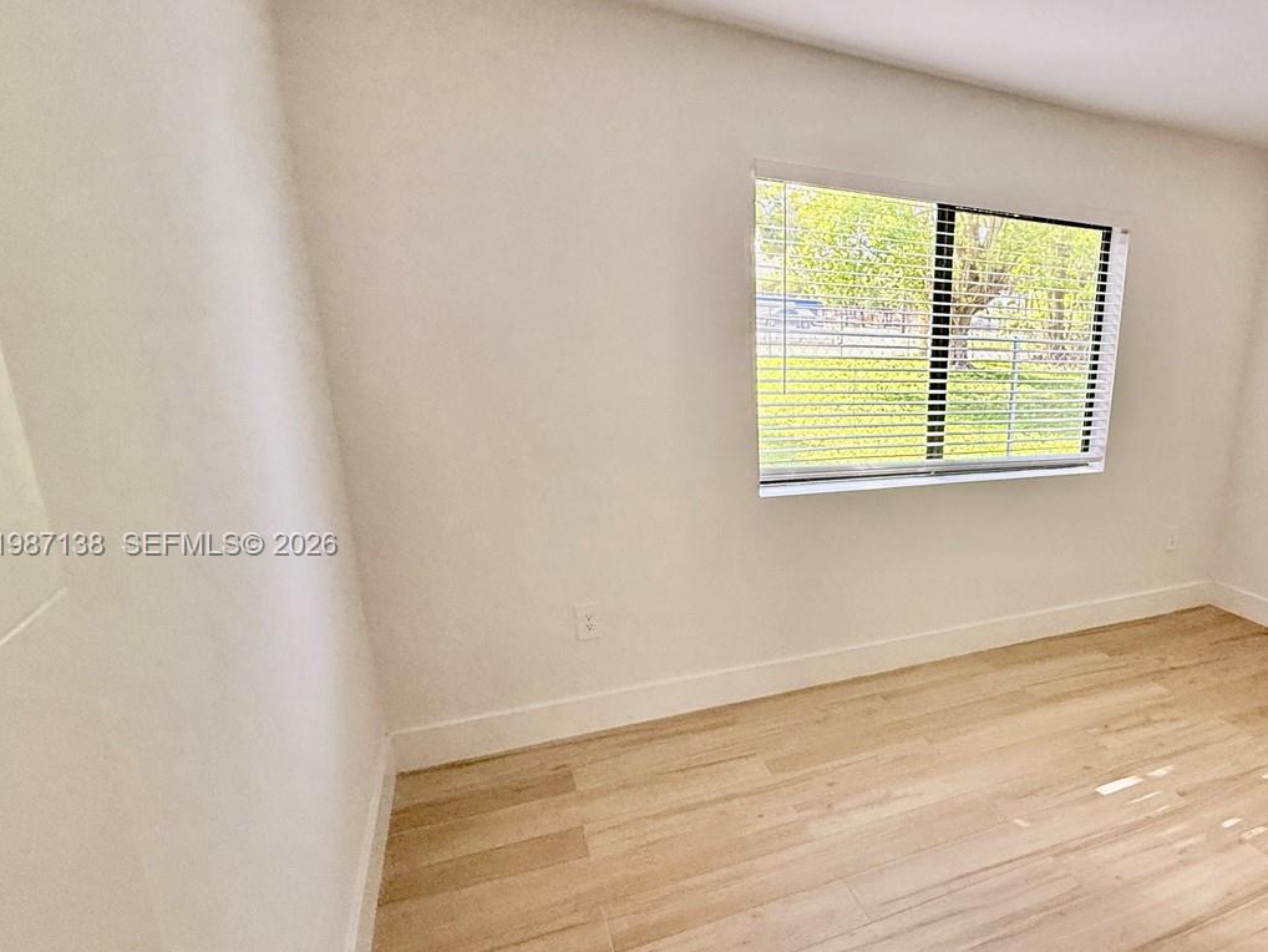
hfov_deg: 71.4
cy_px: 546
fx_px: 806
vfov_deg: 60.8
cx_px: 945
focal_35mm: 22
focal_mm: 2.22
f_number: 2.2
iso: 160
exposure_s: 1/99
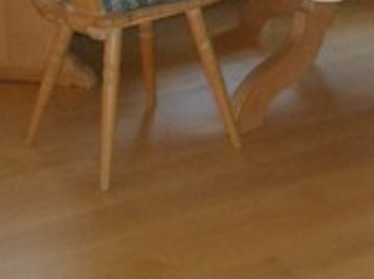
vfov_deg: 11.5
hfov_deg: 15.8
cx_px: 421
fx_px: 1305
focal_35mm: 121
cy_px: -182
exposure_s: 1/80
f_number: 2.6
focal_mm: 5.8
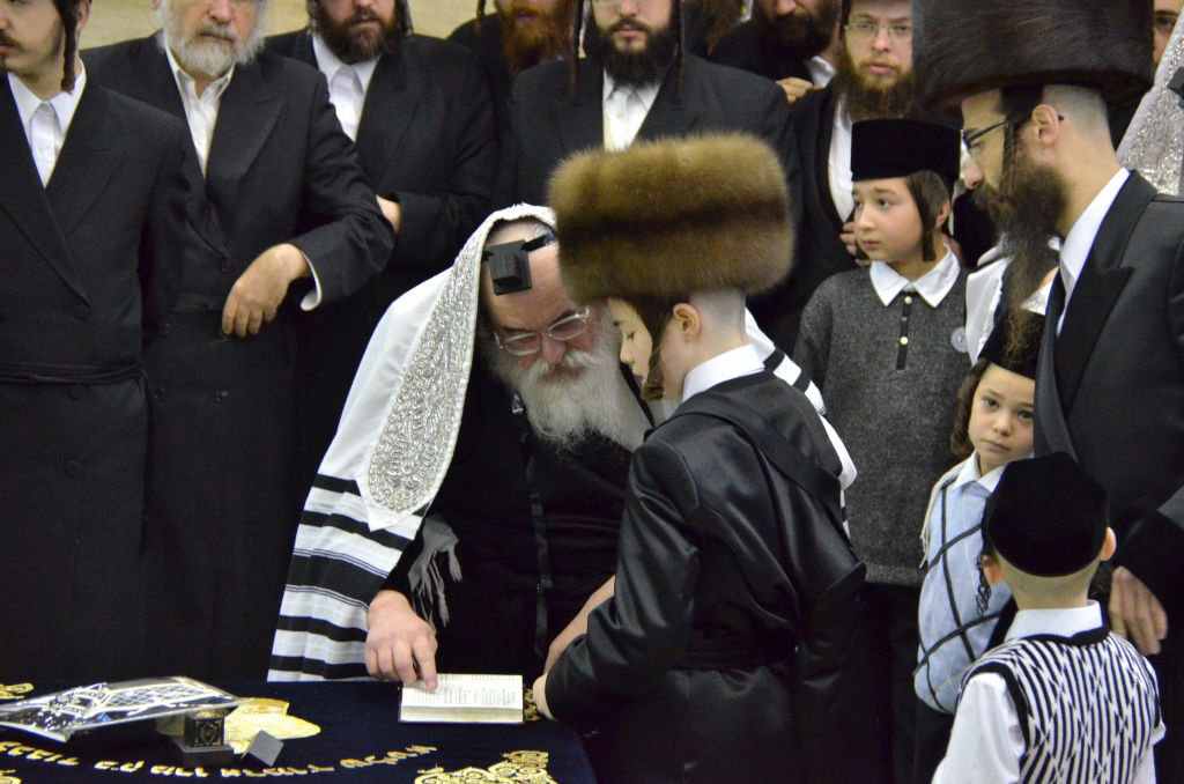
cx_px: 592
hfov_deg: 11.4
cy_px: 392
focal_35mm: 180
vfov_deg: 7.6
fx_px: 5907
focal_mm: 120
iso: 3200
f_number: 5.6
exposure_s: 1/100
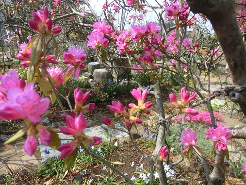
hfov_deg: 69.4
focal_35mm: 25
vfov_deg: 54.9
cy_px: 92
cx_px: 123
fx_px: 178
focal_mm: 4.4
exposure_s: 1/640
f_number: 3.3
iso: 80
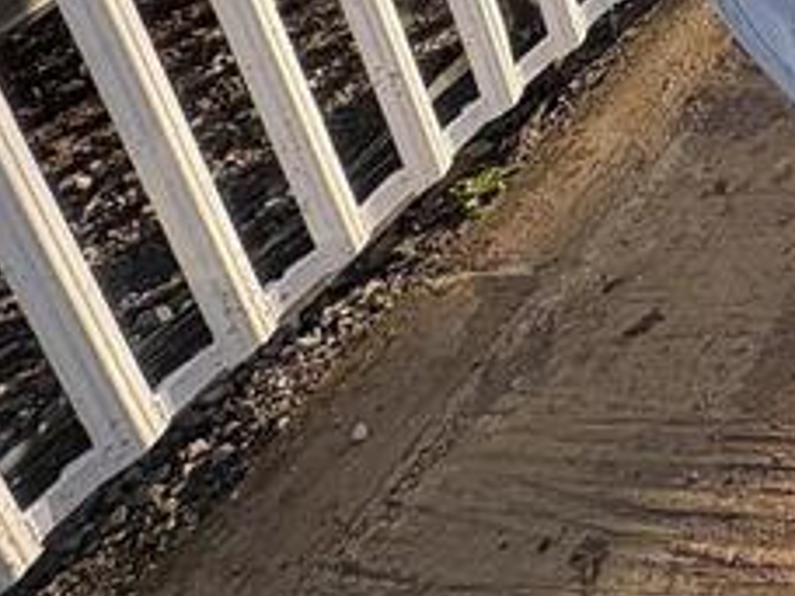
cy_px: -505
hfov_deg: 24.8
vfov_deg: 19.3
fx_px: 1263
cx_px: 1255
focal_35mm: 55
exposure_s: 1/448
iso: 40
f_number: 2.2
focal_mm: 2.22
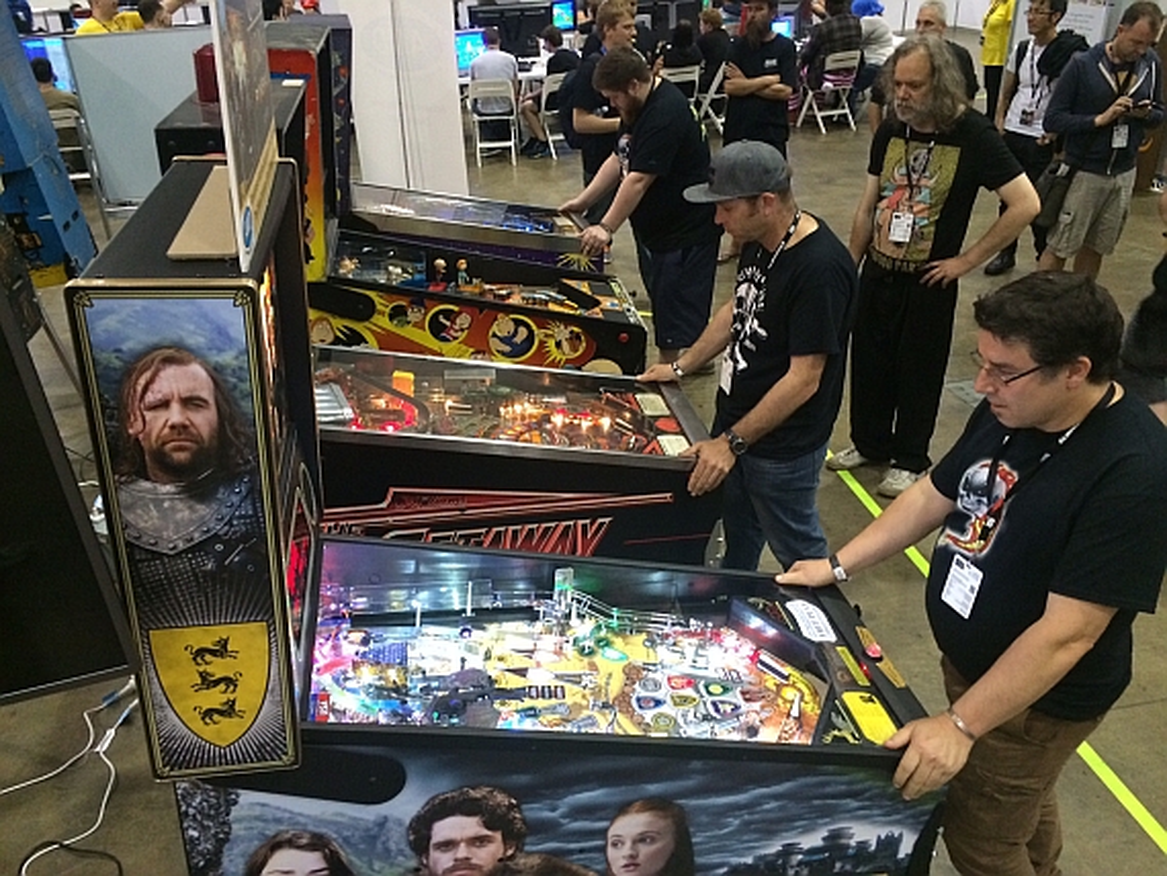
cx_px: 584
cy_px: 438
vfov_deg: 48.3
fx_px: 978
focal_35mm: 29
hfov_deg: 61.6
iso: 320
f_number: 2.2
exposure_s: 1/25
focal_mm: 4.15
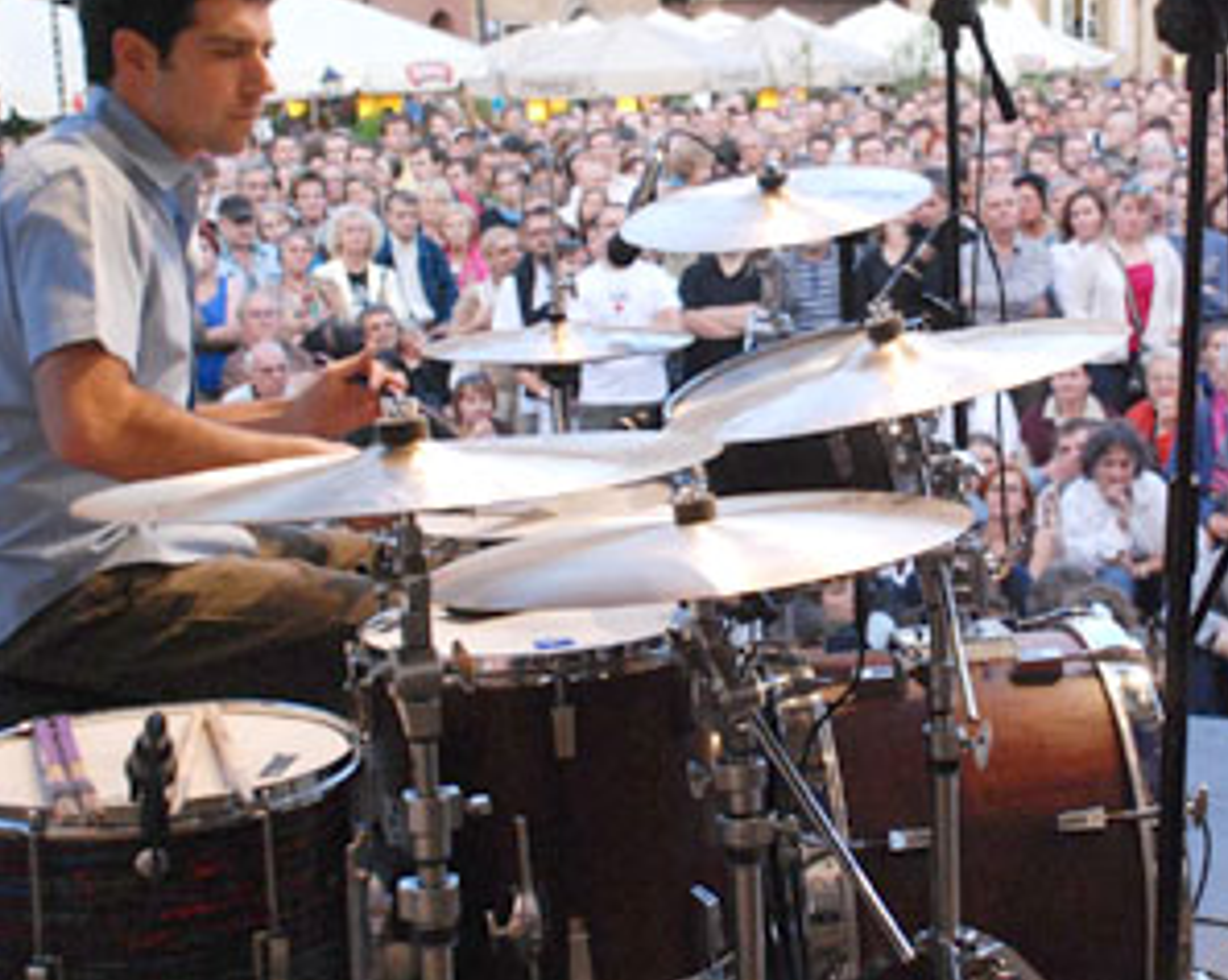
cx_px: 831
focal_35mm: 76
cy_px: 482
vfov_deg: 20.1
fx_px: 2759
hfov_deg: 24.9
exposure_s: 1/60
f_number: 4.2
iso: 1250
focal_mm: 32
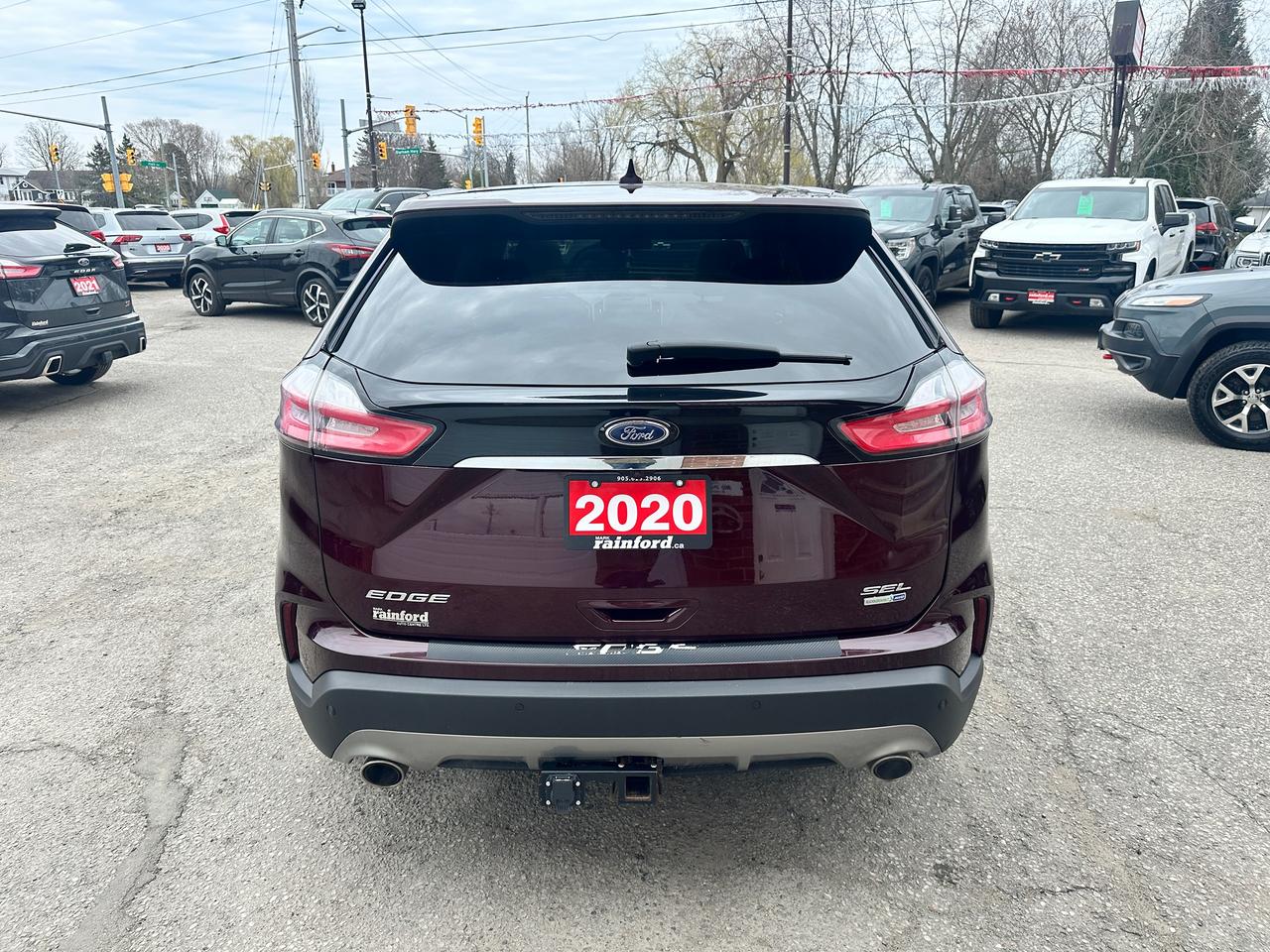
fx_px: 881
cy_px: 476
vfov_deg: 56.8
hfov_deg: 71.6
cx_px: 635
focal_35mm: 24
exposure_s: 1/1289
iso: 80
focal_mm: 6.86
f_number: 1.78
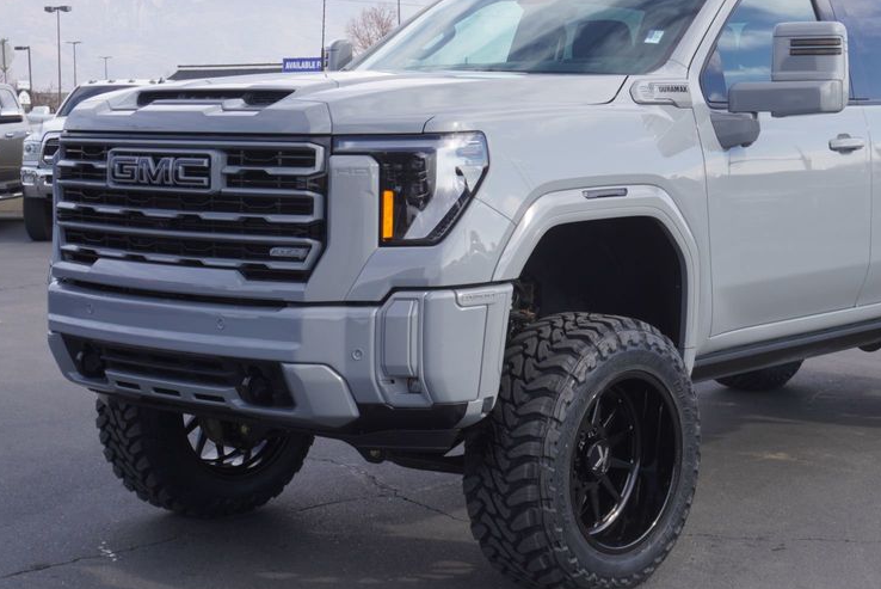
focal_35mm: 69
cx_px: 578
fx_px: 1682
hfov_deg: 29.2
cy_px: 282
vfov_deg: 19.8
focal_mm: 33
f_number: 8
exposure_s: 1/100
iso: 100
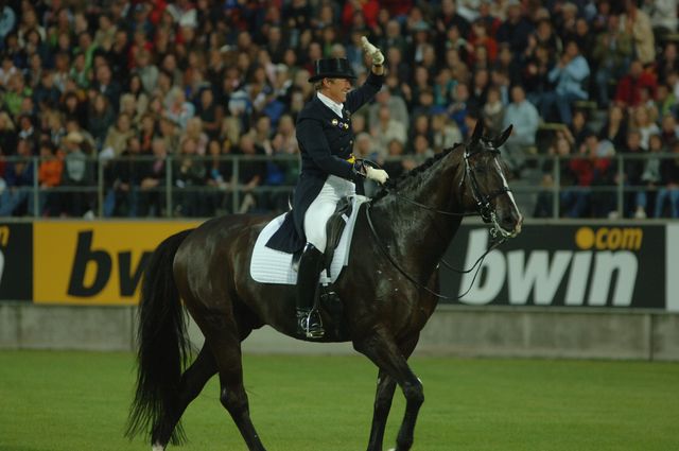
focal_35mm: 300
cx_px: 340
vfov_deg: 4.6
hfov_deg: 6.9
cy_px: 226
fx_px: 5651
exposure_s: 1/320
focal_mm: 200
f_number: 2.8
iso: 640
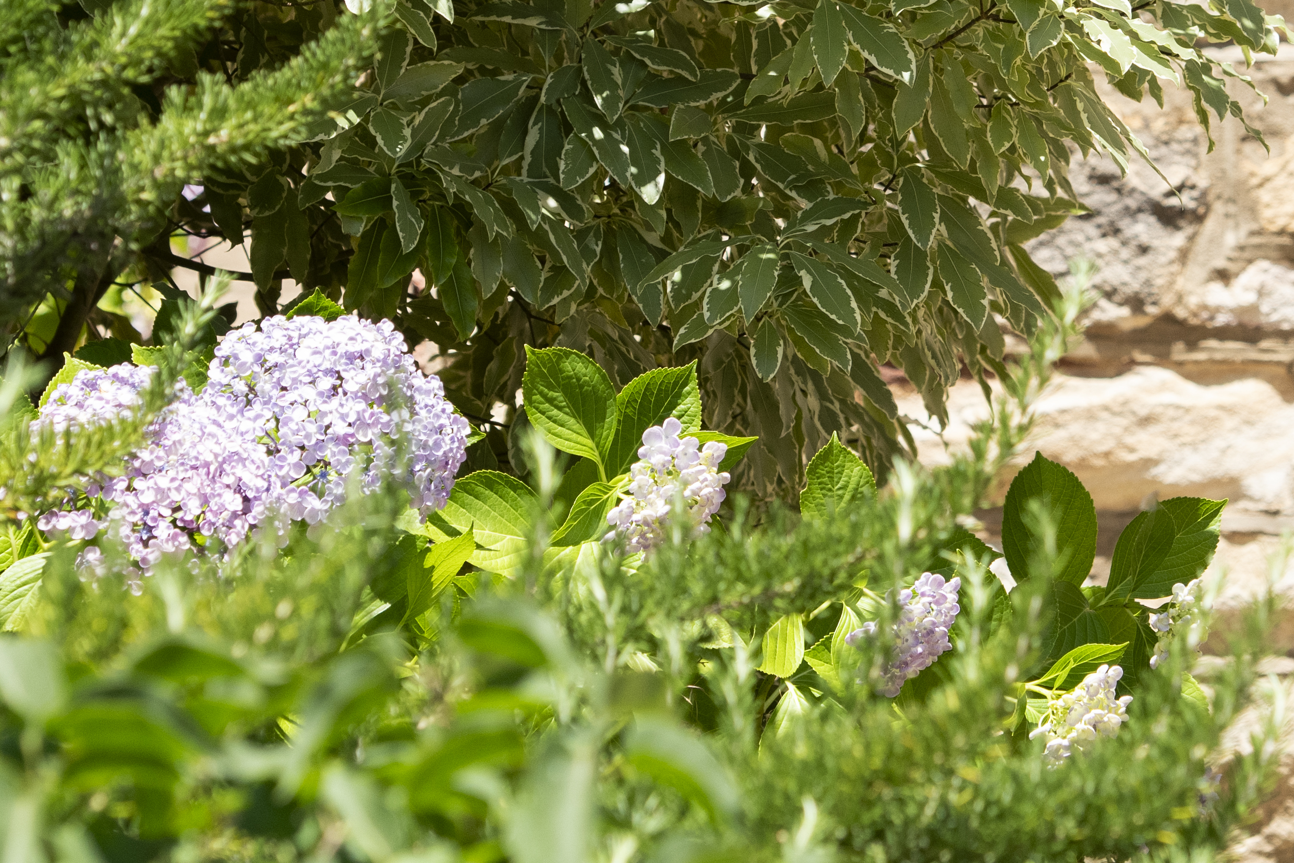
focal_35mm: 366
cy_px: 56
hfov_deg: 5.6
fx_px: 13155
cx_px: 1032
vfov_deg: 3.8
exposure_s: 1/1250
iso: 220
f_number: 5
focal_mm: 110
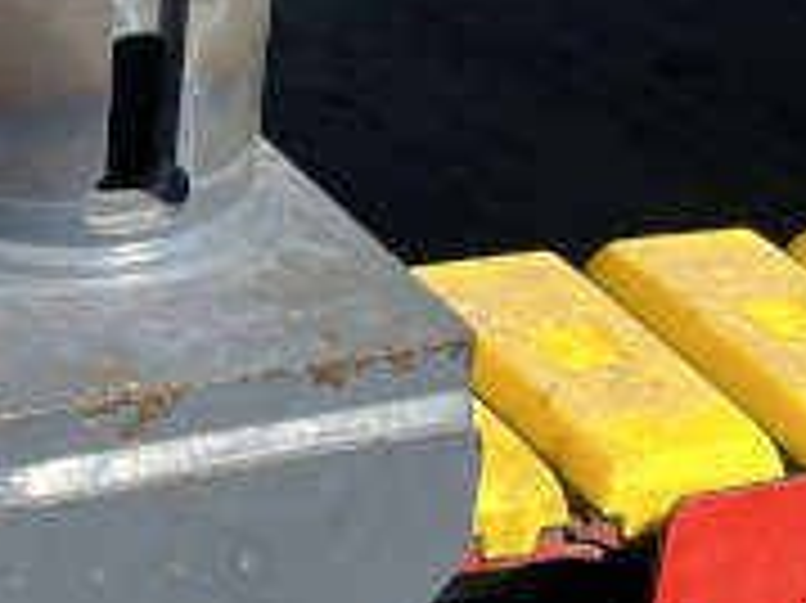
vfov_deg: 10.1
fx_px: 3374
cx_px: 86
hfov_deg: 13.5
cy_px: 630
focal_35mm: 145
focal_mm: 5.7
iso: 50
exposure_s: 1/3356
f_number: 1.5
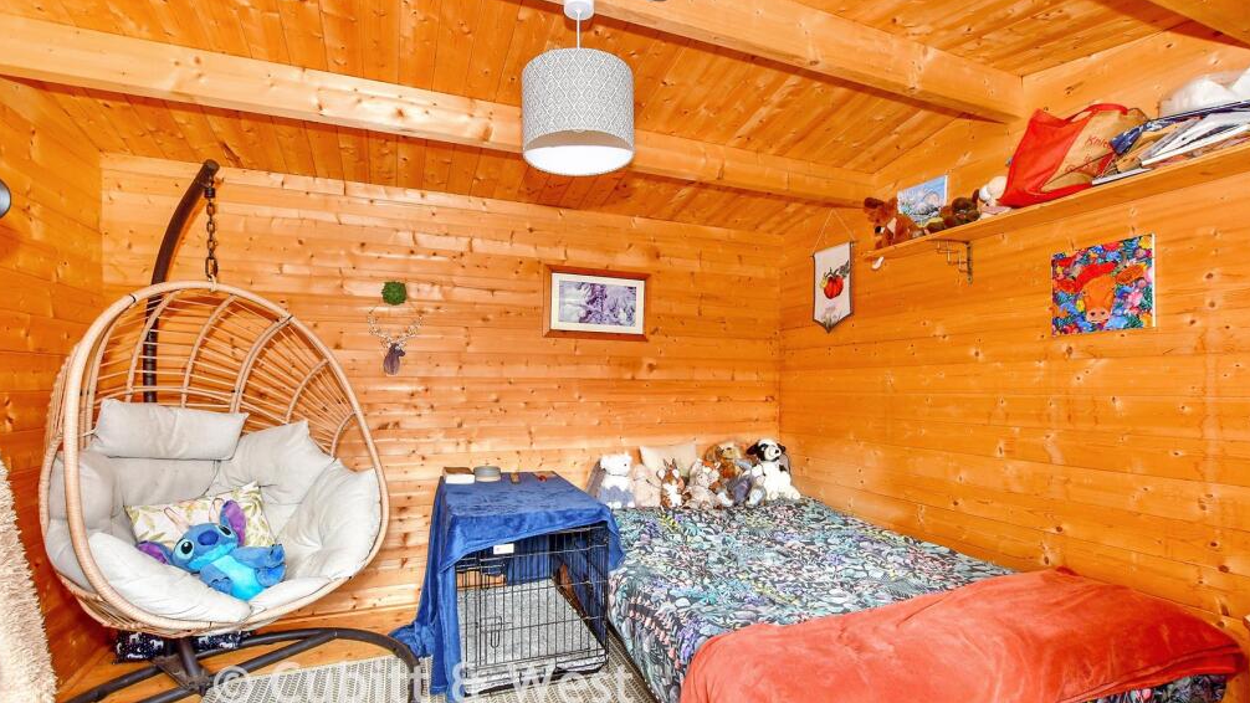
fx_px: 530
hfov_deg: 99.4
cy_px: 393
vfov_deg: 66.9
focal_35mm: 16
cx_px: 626
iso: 400
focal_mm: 10
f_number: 7.1
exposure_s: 1/60
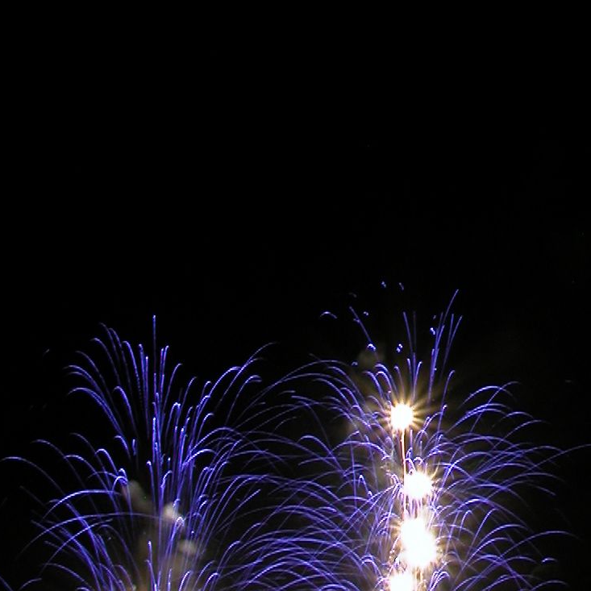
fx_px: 1043
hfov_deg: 31.6
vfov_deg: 31.2
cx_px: 301
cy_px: 424
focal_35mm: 54
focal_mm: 8.9
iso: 100
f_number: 8
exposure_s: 4
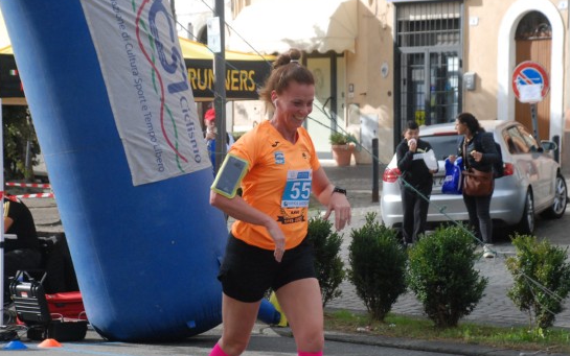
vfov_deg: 11.1
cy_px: 197
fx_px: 1834
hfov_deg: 17.7
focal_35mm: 118
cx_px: 274
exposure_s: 1/1600
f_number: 5.6
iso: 1000
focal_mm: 70
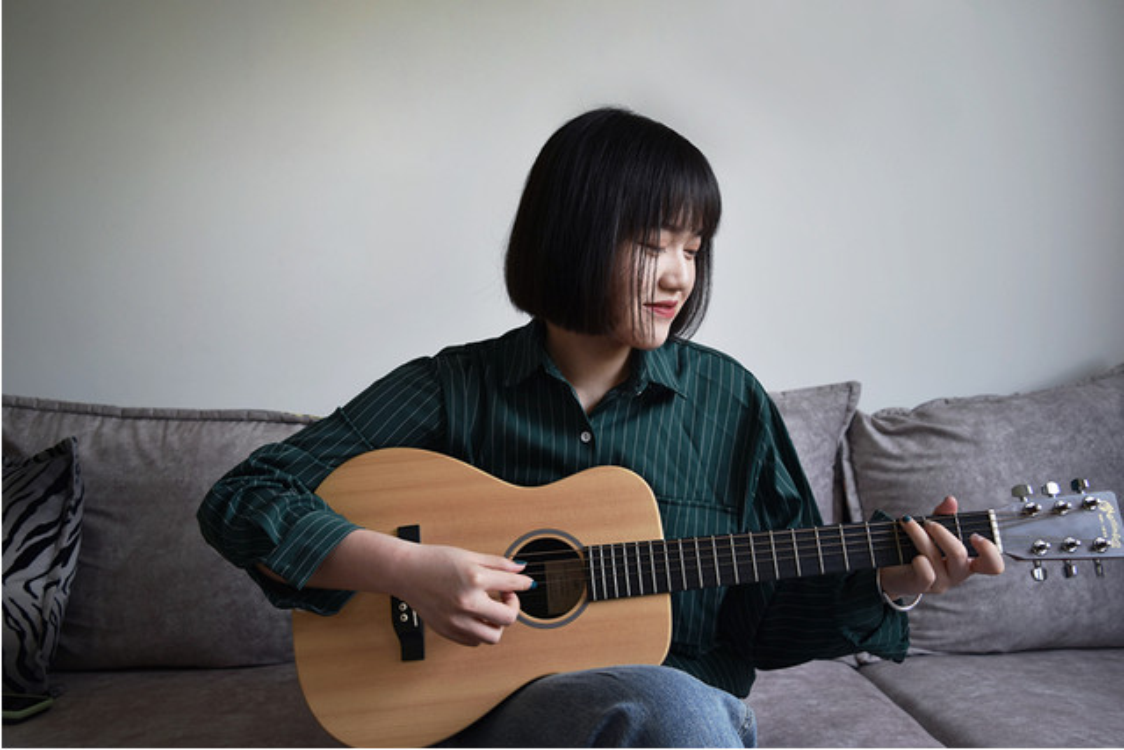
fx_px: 984
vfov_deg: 41.7
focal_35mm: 32
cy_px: 375
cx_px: 562
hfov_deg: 59.5
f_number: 4
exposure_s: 1/80
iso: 400
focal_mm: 21
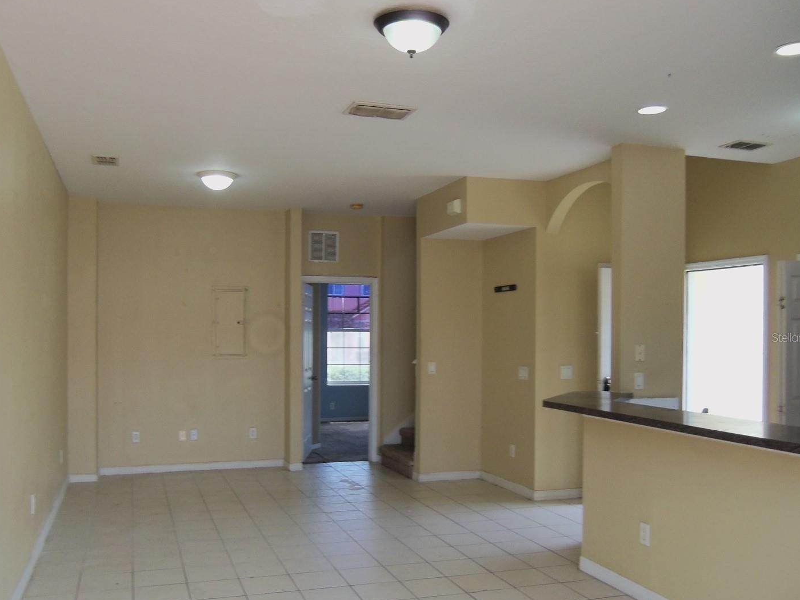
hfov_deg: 56.7
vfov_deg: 44.1
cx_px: 369
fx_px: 740
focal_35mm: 32
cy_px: 337
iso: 64
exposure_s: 1/30
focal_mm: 5.1
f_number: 3.9
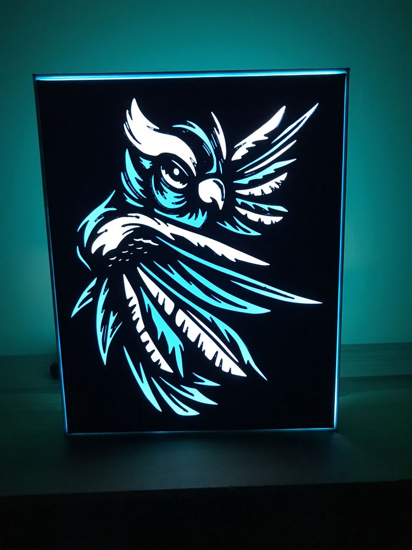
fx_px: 444
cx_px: 206
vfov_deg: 63.4
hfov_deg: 49.7
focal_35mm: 28
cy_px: 275
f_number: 1.8
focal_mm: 3.99
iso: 100
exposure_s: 1/17
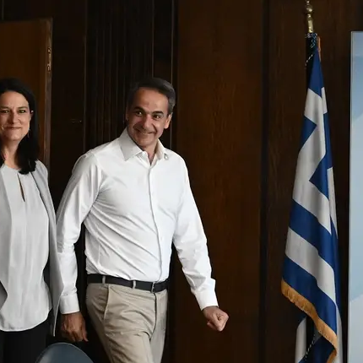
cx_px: 194
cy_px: 182
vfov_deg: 27.3
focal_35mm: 63
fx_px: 747
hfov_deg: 27.3
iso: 6400
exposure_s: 1/320
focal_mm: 49
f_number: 4
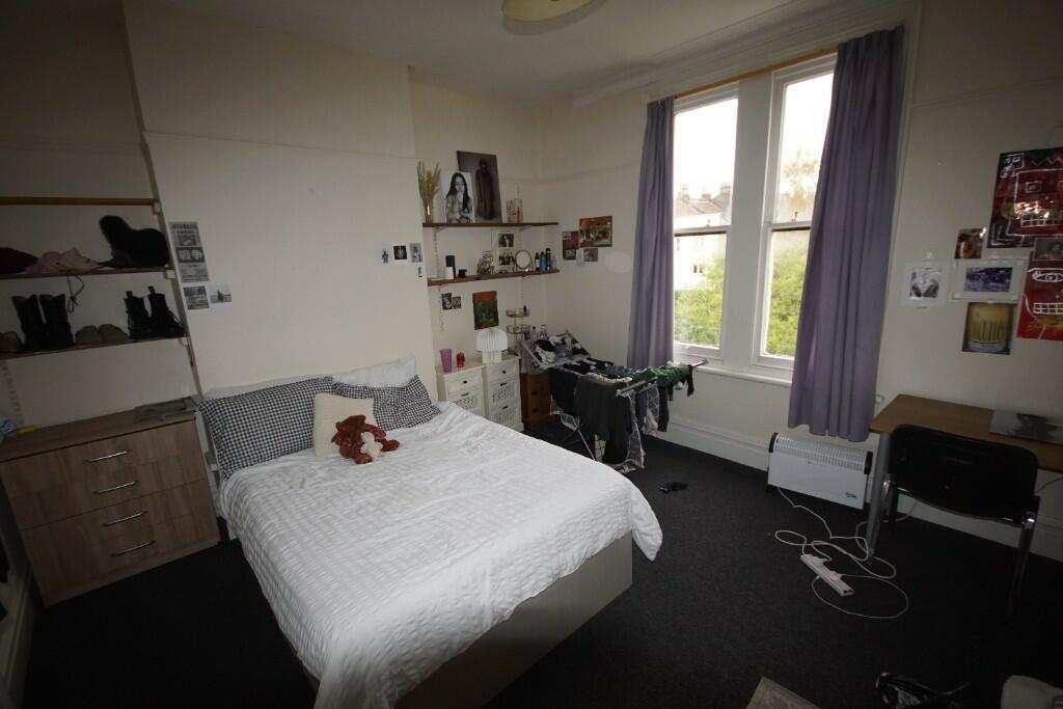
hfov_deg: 100.4
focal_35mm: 15
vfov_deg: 77.3
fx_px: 443
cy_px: 354
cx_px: 532
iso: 800
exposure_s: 1/160
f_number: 4
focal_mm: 10
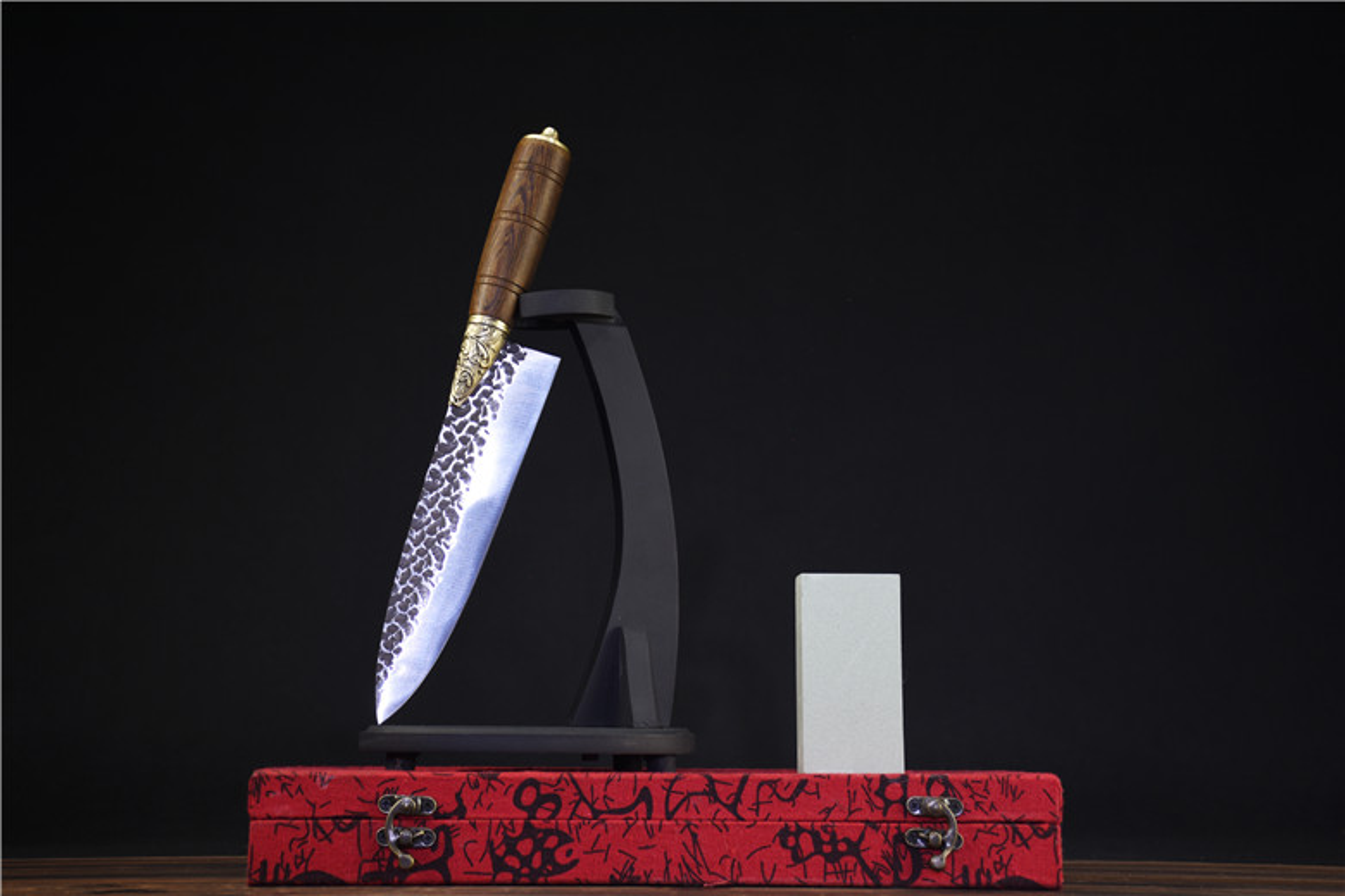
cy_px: 448
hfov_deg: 37.9
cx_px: 672
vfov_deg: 25.8
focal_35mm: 52
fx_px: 1961
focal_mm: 35
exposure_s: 1/25
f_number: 4.2
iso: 100
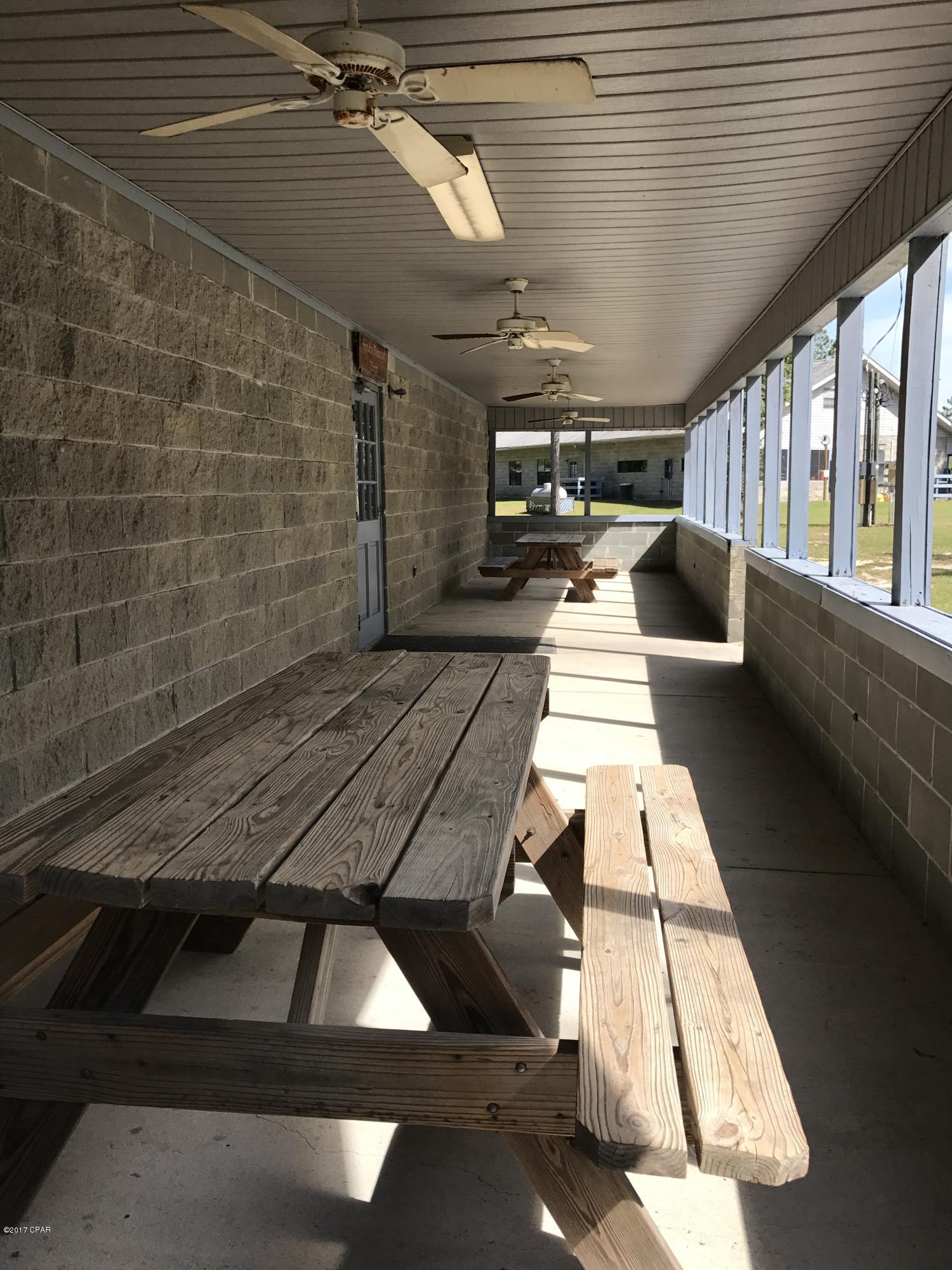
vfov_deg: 63.4
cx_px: 476
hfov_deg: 49.7
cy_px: 635
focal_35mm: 28
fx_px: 1027
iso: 20
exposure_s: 1/977
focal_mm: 3.99
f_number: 1.8
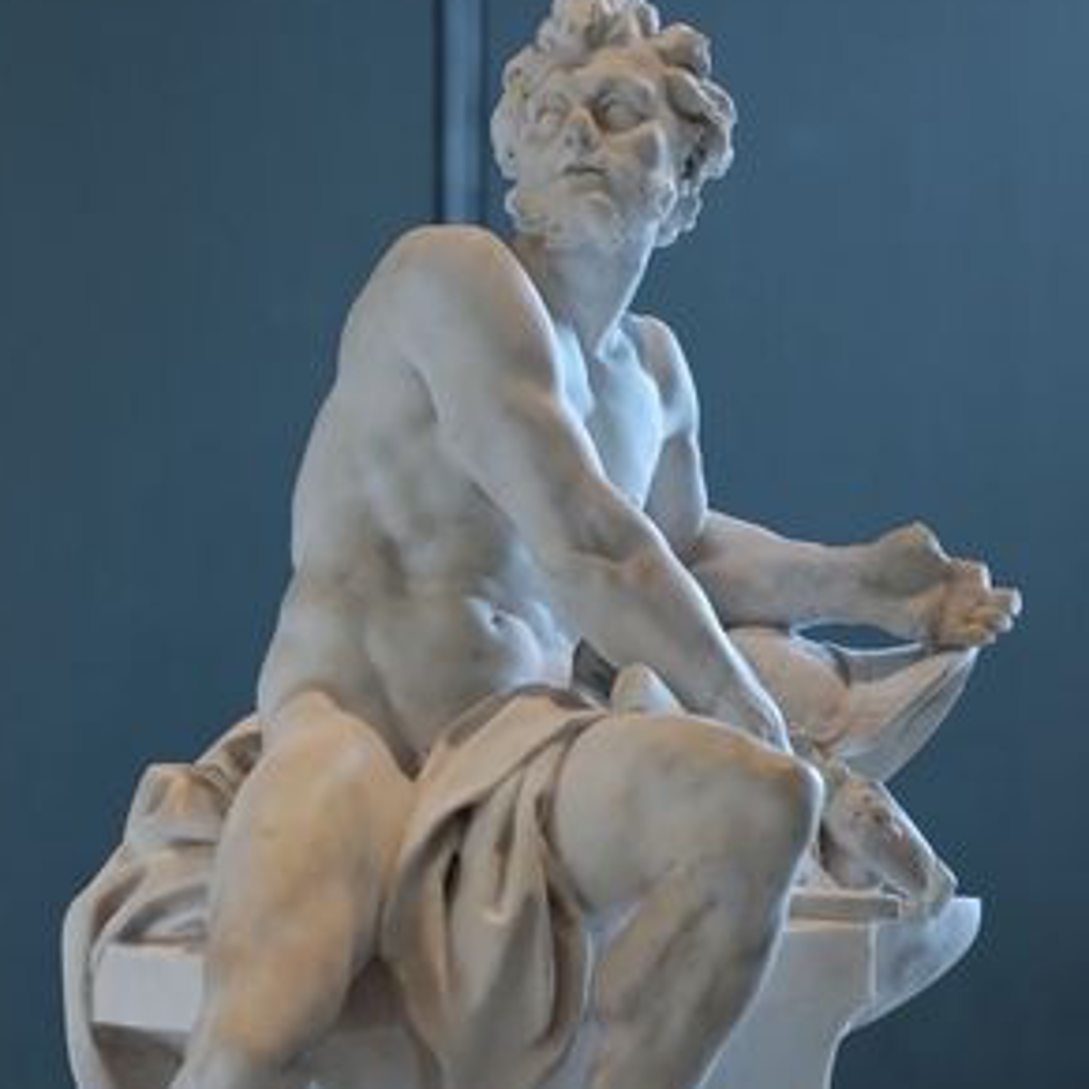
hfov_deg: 16.6
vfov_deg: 16.5
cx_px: 548
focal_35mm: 105
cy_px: 782
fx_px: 3737
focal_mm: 50
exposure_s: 1/50
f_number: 3.5
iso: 500
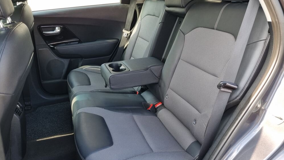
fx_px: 218
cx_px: 141
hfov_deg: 66.1
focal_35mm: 29
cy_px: 86
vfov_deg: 40.2
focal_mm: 5.4
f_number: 1.8
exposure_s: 1/106
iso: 50
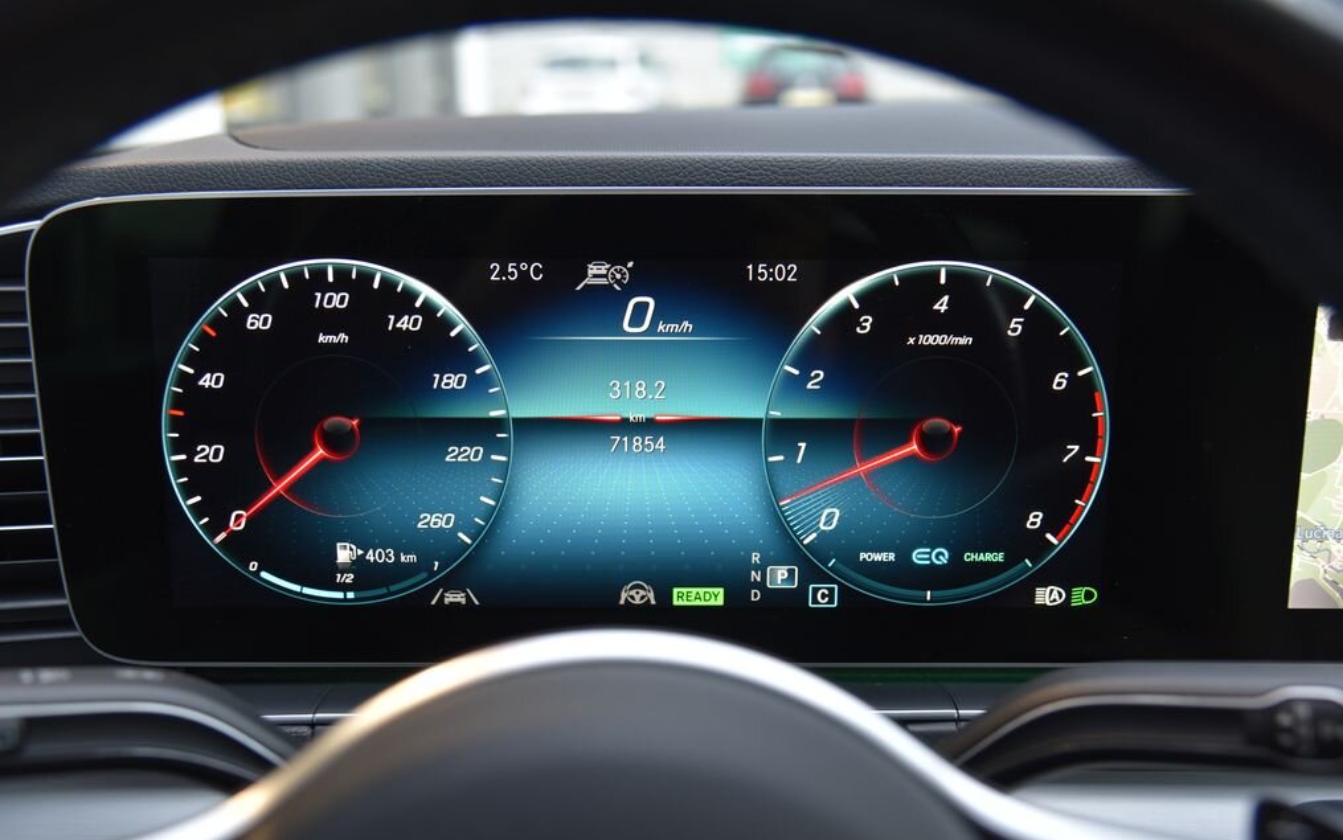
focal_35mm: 36
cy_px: 438
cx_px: 667
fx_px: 1318
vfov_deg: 35.4
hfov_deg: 54.0
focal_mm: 35
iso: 500
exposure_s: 1/20
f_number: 4
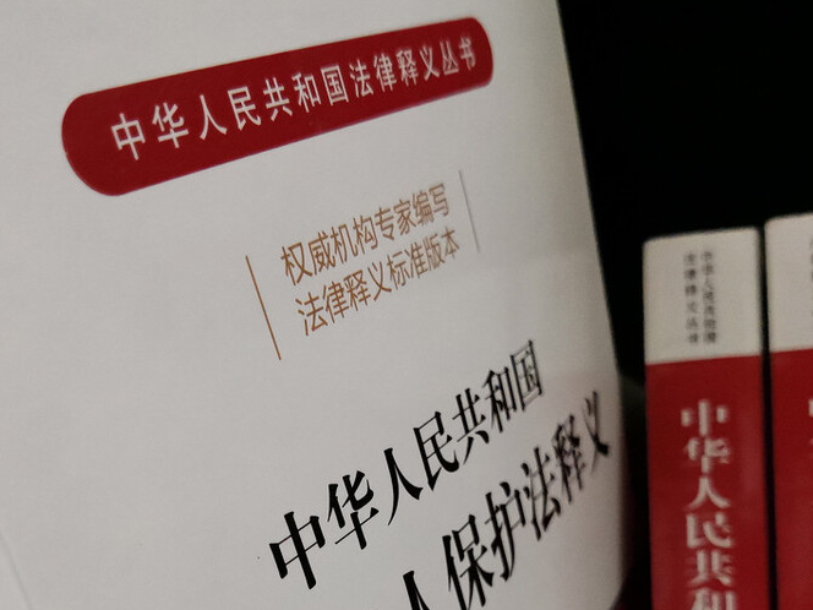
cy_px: 548
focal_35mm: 47
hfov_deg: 40.4
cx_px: 429
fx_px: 1104
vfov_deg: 29.6
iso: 400
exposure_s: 1/33.3
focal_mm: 4.66
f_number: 1.4
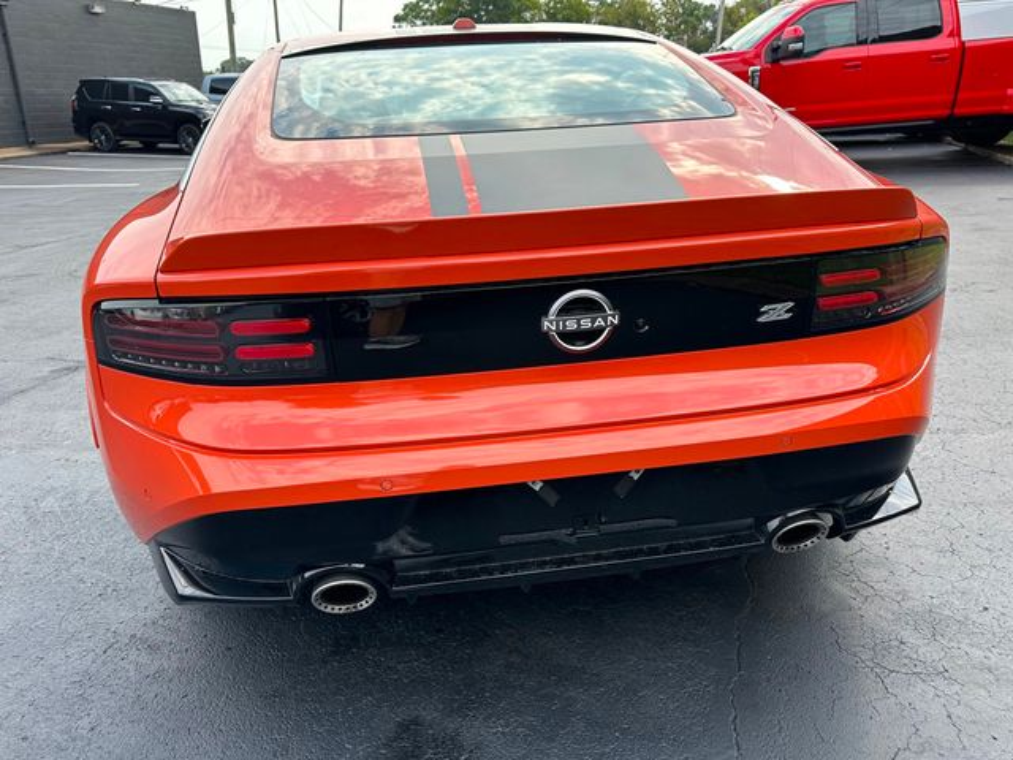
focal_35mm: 24
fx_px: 702
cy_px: 380
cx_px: 506
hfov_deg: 71.6
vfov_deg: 56.8
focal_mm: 6.86
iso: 80
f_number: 1.78
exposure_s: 1/935
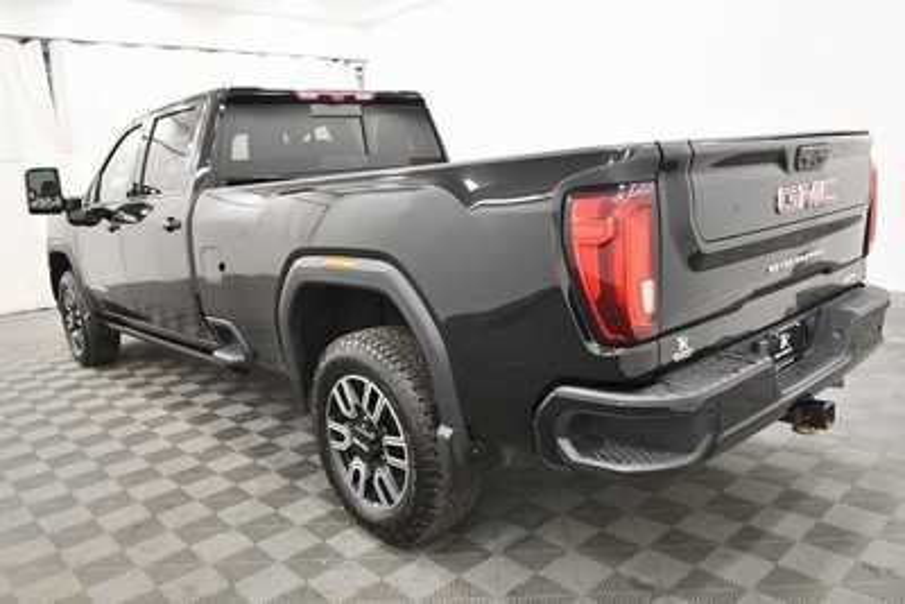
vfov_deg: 48.0
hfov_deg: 67.4
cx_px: 452
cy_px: 302
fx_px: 679
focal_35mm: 27
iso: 2500
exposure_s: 1/125
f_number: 5.6
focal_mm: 18
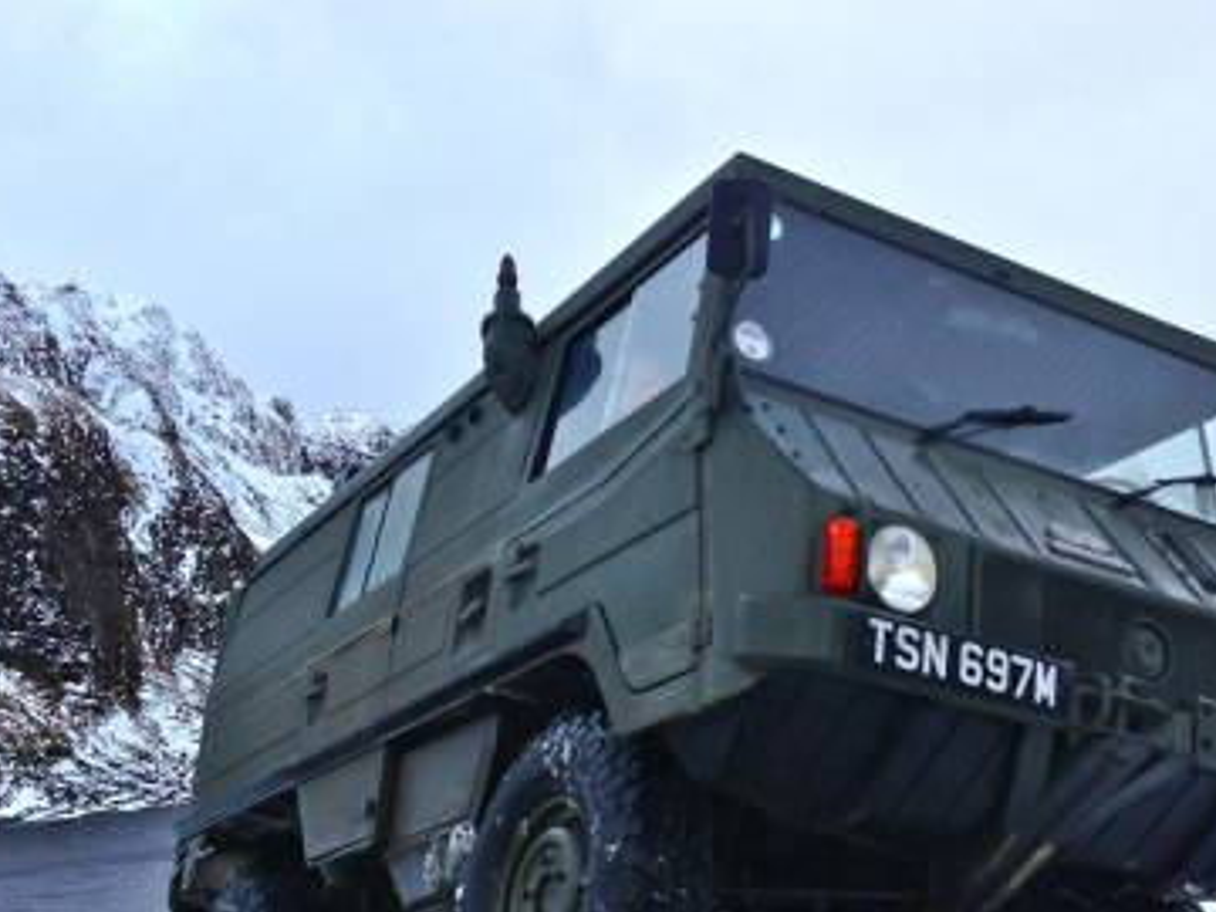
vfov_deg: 26.2
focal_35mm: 55
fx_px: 1932
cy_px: 676
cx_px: 753
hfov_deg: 34.8
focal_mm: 4.13
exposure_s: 1/94
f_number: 2.4
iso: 50
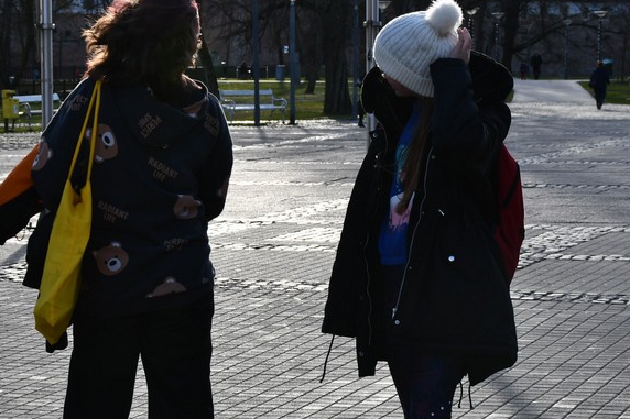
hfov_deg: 17.0
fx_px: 2099
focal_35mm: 120
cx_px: 183
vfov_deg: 11.4
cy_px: 237
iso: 180
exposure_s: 1/250
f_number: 8
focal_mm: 45
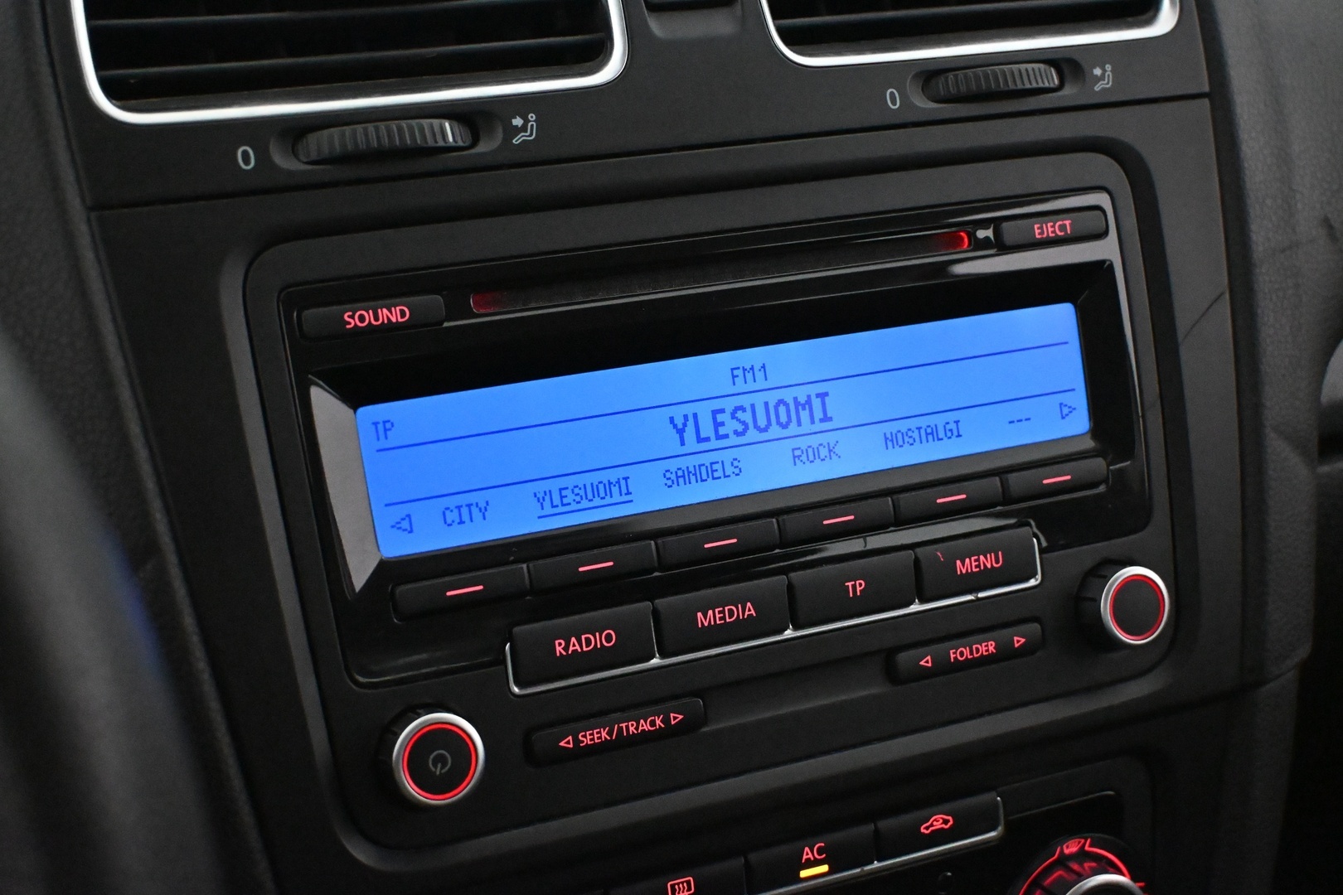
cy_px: 448
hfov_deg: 38.9
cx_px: 672
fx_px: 1902
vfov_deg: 26.5
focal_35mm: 51
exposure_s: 1/125
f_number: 5
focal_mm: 34
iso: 12800
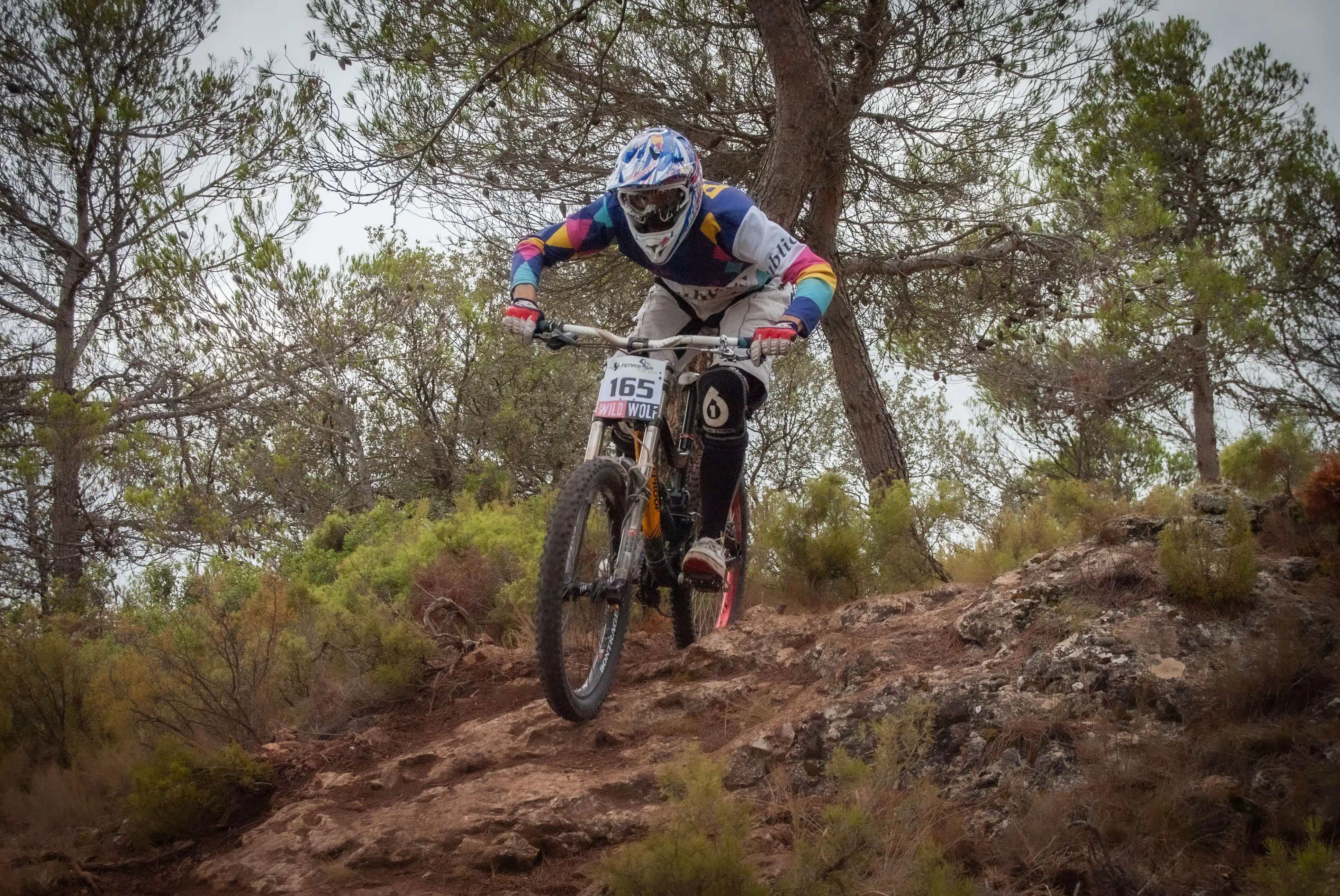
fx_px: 3075
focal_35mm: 82
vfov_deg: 16.6
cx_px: 670
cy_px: 448
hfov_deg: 24.6
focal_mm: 55
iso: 200
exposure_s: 1/1000
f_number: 5.6
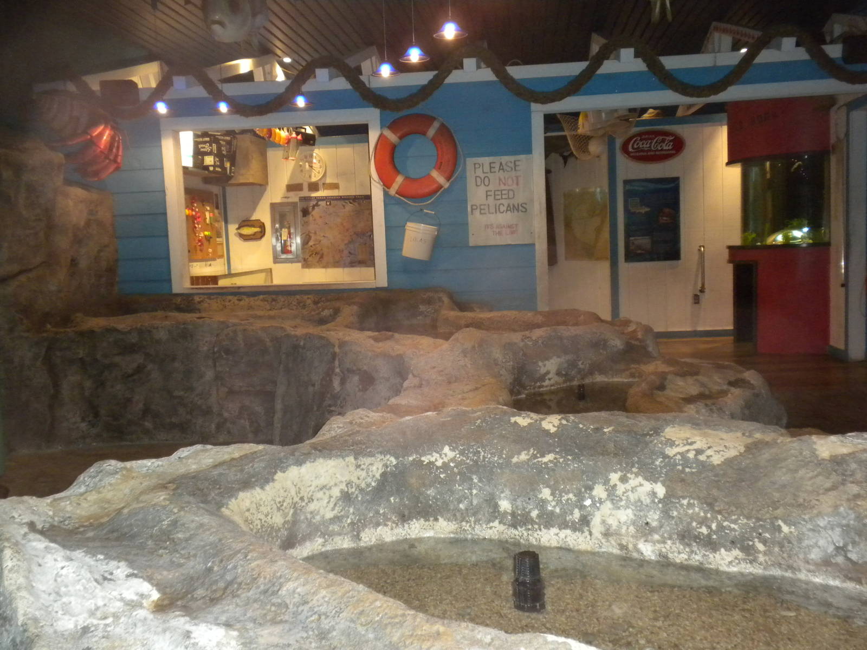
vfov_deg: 38.7
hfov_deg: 50.1
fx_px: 927
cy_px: 325
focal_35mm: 37
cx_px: 434
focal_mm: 6.6
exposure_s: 1/30
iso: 400
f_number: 3.5
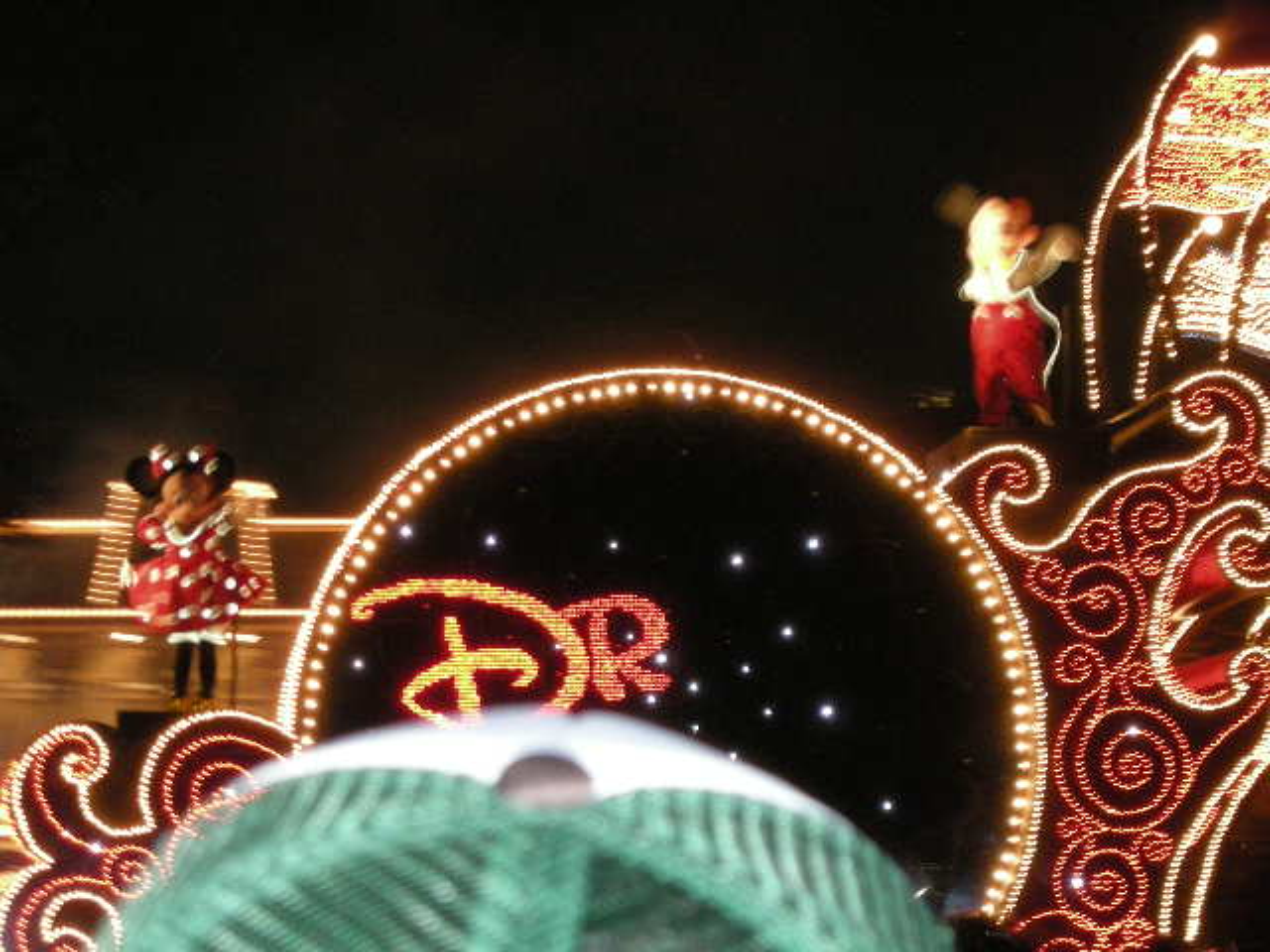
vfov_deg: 14.1
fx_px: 3852
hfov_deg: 18.7
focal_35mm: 105
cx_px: 635
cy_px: 476
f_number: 4.7
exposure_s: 1/4.6
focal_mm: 17.1
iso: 400
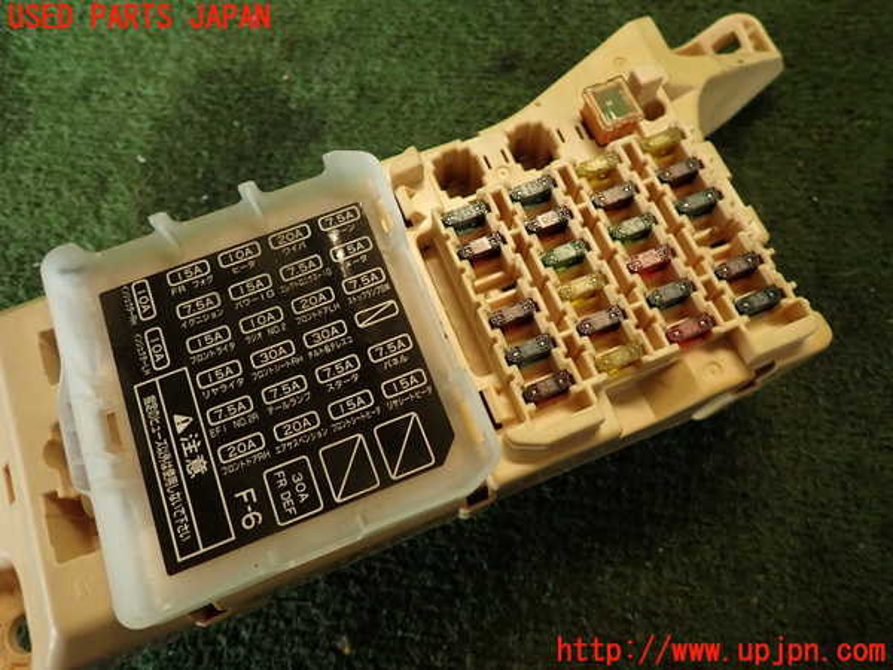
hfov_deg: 69.4
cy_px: 335
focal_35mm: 25
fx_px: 645
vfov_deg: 54.9
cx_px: 446
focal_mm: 4.5
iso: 160
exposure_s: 1/60
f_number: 2
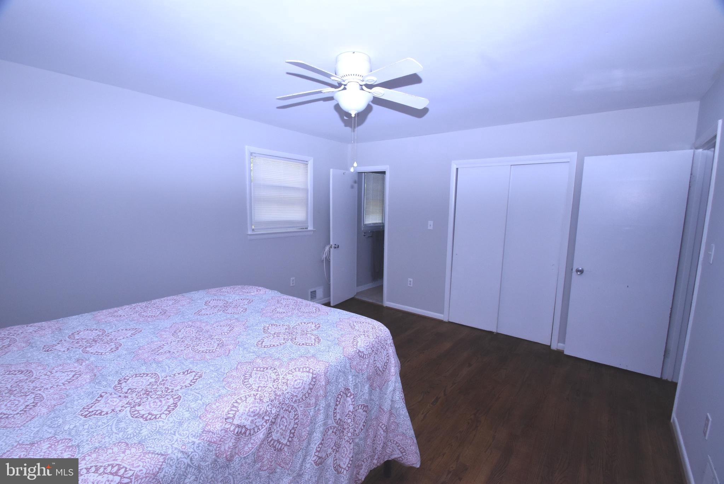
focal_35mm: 15
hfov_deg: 100.4
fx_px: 302
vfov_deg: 77.4
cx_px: 362
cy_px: 242
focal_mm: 10
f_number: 13
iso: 1600
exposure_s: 1/60
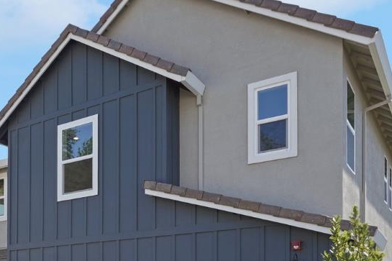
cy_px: 319
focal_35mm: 44
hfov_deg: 41.8
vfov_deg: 26.8
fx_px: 479
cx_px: 58
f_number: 8
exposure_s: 1/160
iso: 320
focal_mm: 16
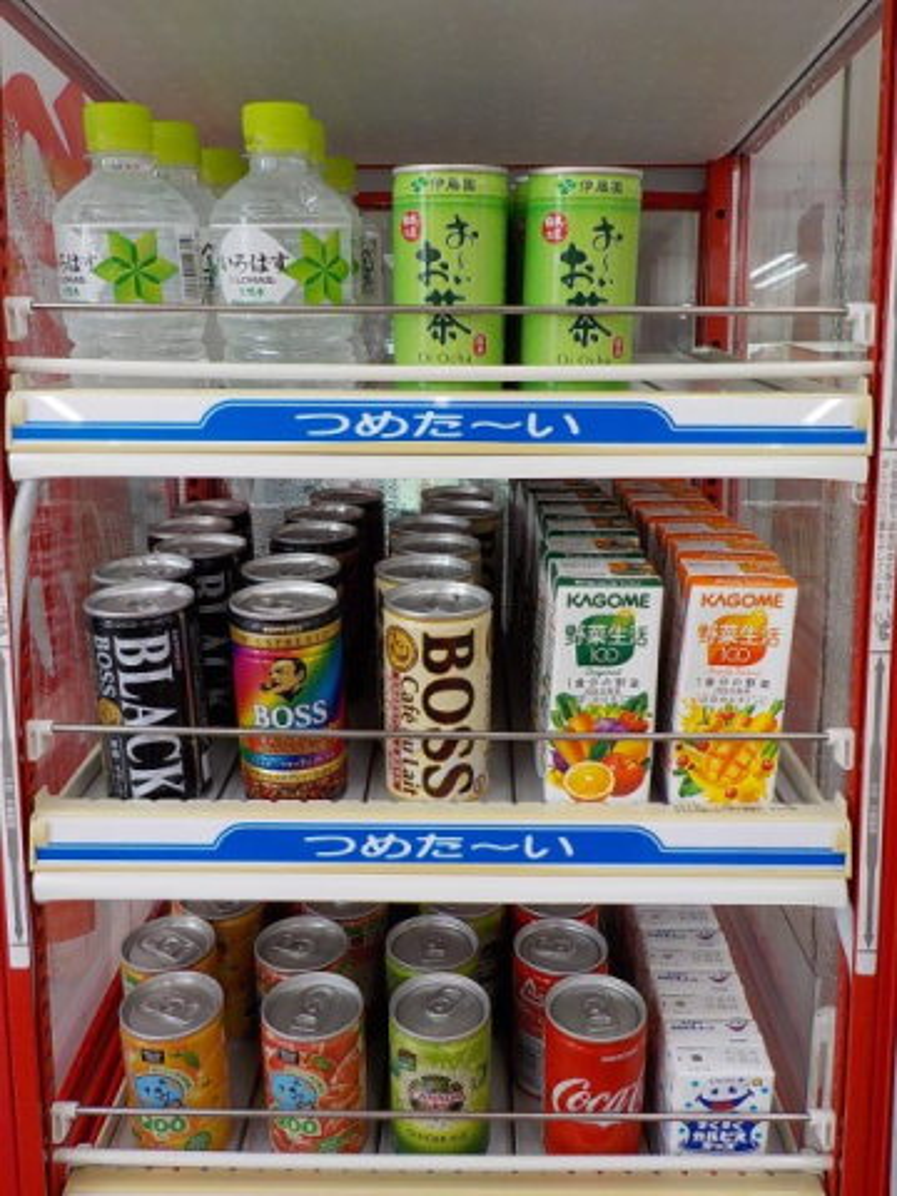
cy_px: 598
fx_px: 1037
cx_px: 448
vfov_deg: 60.0
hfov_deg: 46.8
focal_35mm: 30
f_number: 3.3
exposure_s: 1/60
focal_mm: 4.1
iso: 125
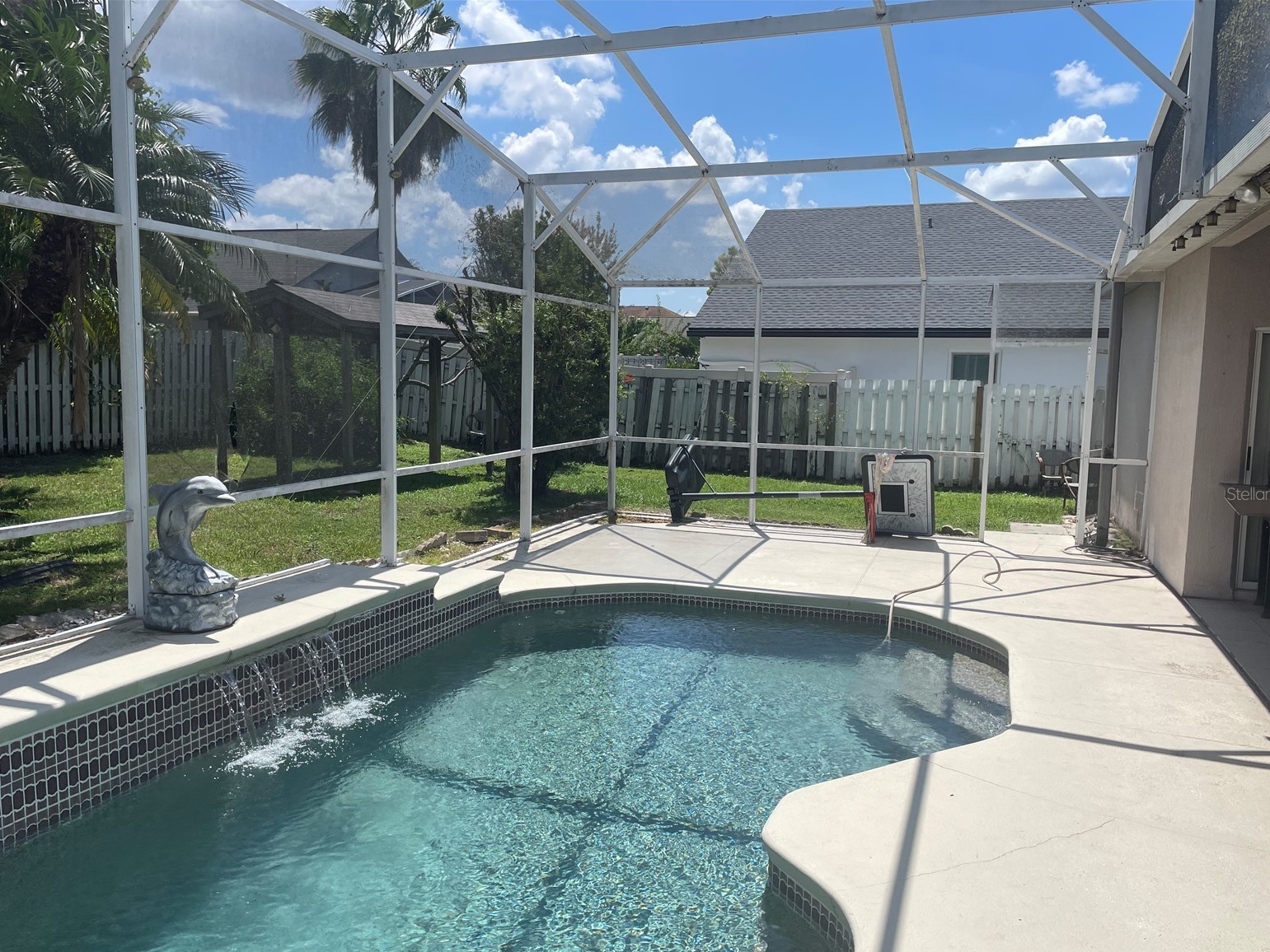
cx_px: 645
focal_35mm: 27
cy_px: 493
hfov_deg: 65.3
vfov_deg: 51.3
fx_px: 991
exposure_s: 1/5051
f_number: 1.6
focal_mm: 4.2
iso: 32
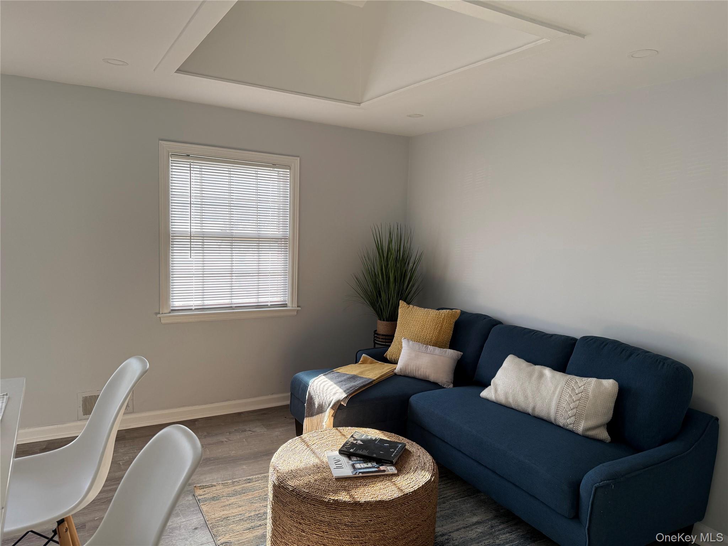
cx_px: 364
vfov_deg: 56.8
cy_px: 273
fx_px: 505
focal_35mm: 24
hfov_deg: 71.6
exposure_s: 1/315
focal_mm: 6.76
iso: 100
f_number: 1.78
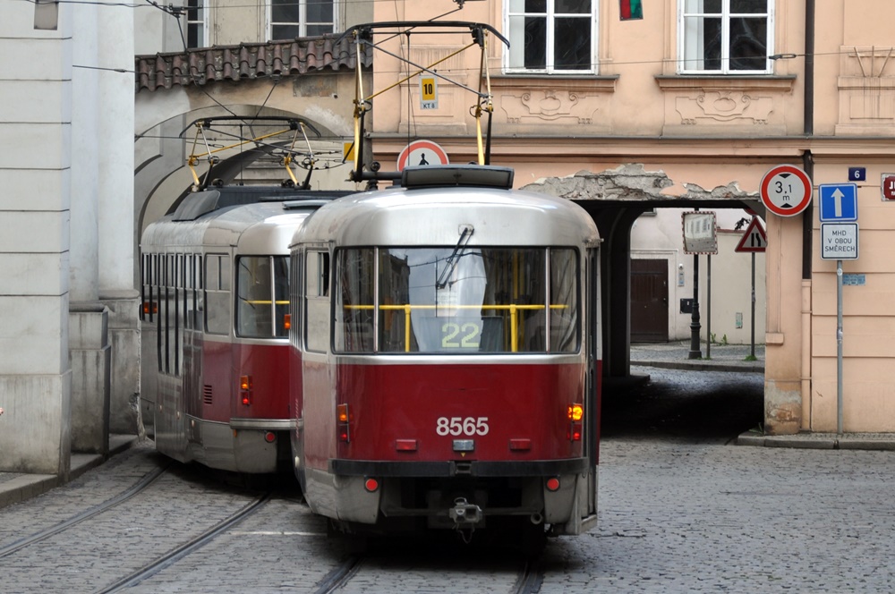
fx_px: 3911
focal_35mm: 158
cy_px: 297
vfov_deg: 8.7
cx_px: 448
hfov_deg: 13.1
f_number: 6.3
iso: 200
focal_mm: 105
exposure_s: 1/160
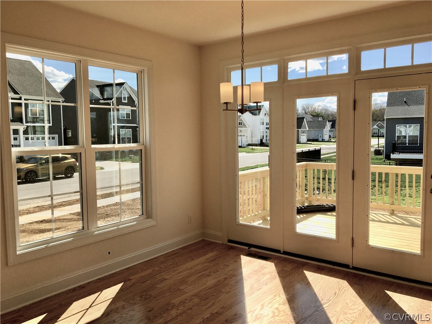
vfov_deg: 48.2
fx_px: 362
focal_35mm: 29
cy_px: 162
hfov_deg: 61.7
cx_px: 216
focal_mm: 4.15
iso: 25
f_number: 2.2
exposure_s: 1/1399
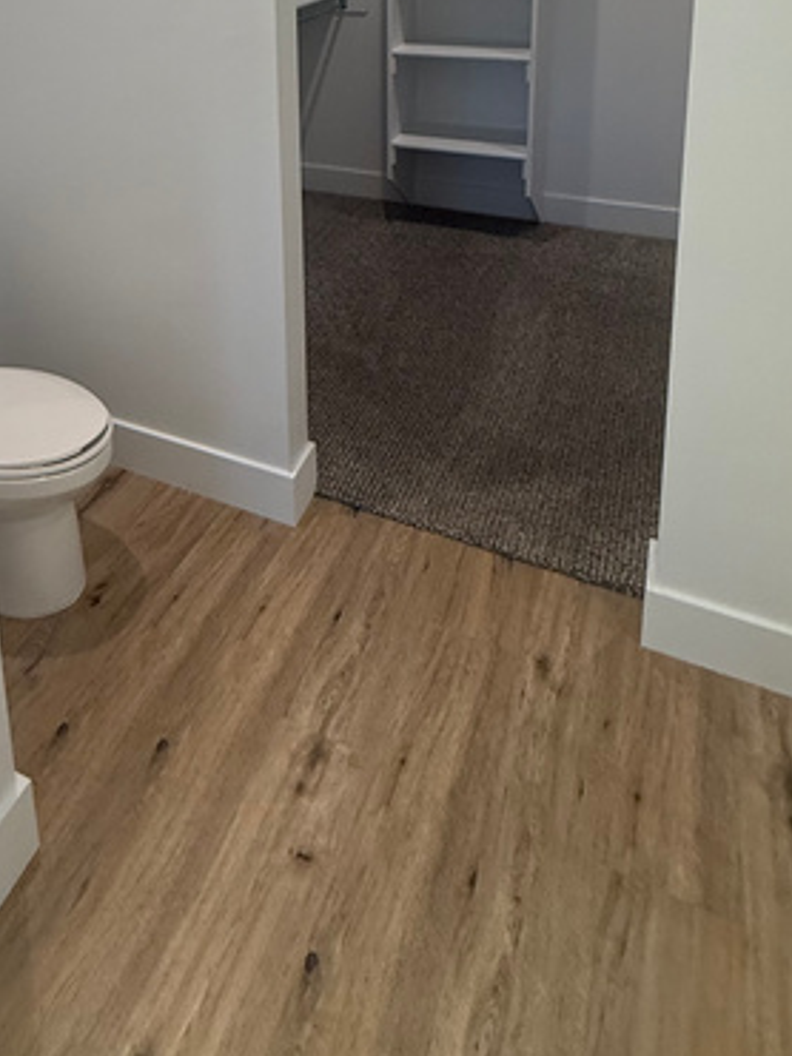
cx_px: 202
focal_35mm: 29
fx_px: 885
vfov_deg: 53.4
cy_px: 91
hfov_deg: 46.5
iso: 160
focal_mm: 2.22
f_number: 2.2
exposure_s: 1/120
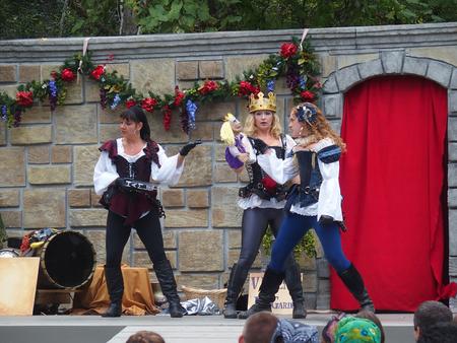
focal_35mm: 136
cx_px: 228
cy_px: 172
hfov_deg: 14.5
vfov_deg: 10.9
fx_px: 1796
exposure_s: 1/500
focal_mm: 28.8
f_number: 2.8
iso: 160
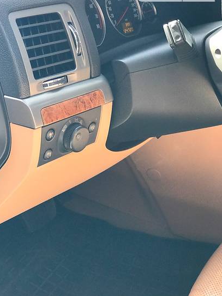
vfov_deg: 30.7
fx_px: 539
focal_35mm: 63
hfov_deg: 23.3
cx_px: 100
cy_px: 135
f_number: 2.8
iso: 100
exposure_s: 1/90
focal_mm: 6.6
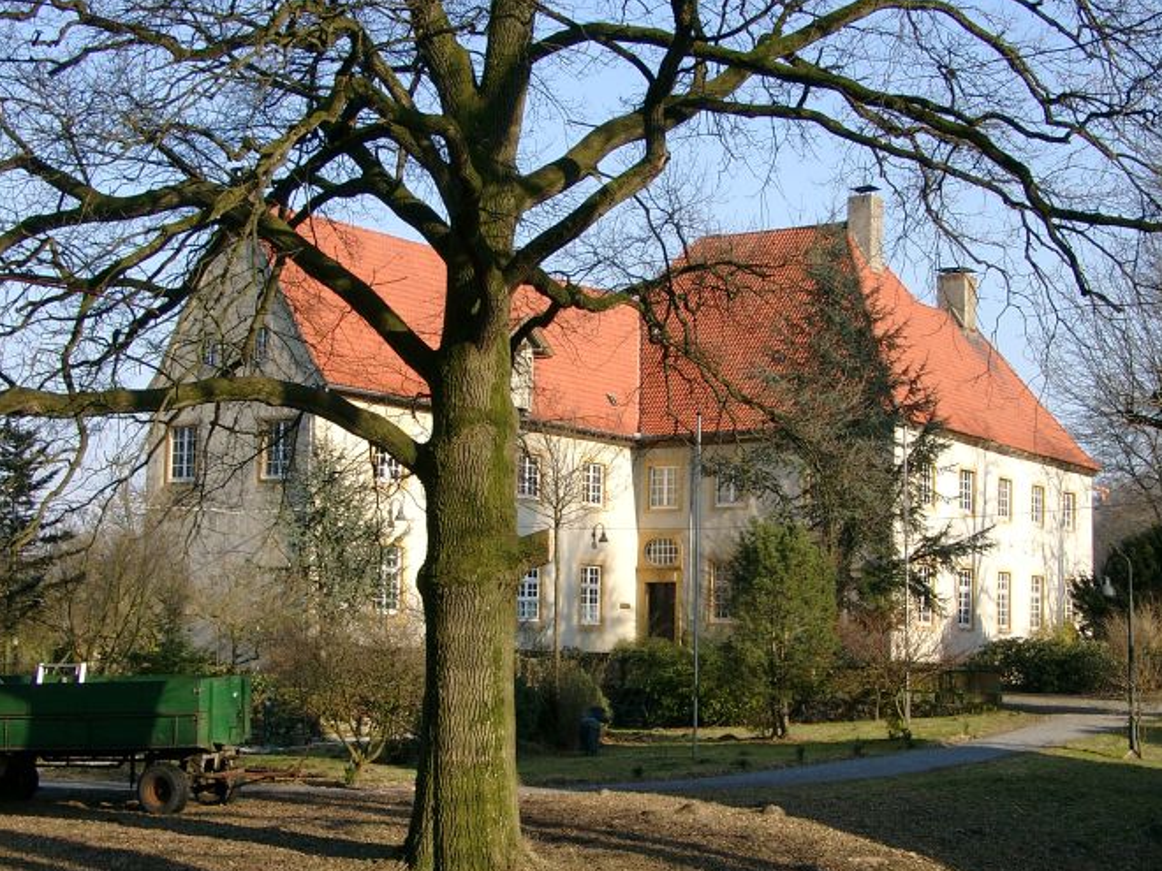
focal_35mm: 57
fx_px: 1913
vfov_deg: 25.7
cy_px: 456
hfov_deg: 33.8
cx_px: 616
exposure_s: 1/337
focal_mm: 9.82
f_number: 4
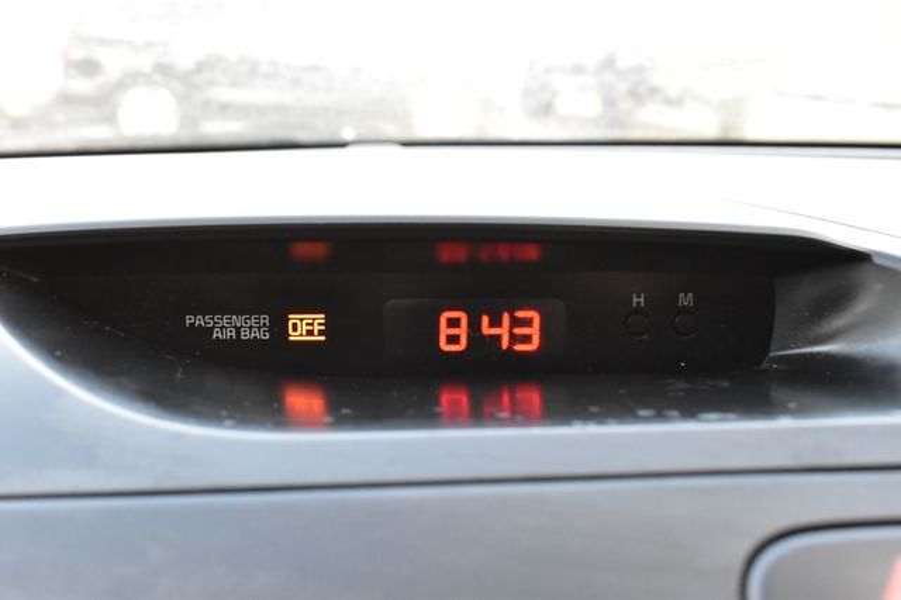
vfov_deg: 33.0
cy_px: 300
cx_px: 450
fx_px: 1013
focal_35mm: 40
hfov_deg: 47.9
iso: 2500
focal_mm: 27
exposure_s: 1/60
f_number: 8
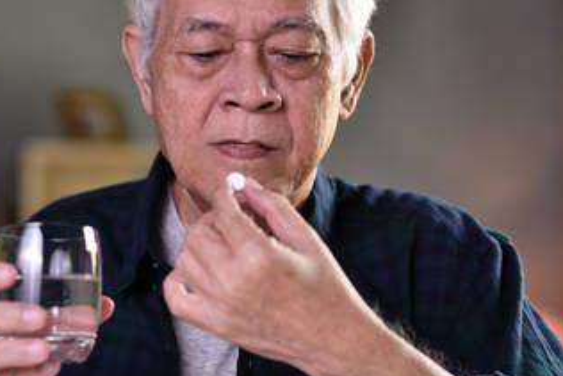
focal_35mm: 121
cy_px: 123
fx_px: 1893
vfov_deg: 11.3
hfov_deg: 16.9
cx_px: 233
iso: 320
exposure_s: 1/100
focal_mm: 85
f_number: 2.8
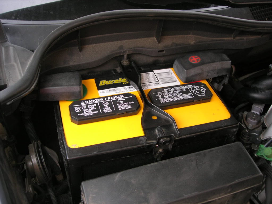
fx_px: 299
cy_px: 102
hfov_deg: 49.0
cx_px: 136
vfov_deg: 37.7
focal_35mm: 38
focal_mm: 7.8
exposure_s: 1/44
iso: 64
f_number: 2.8
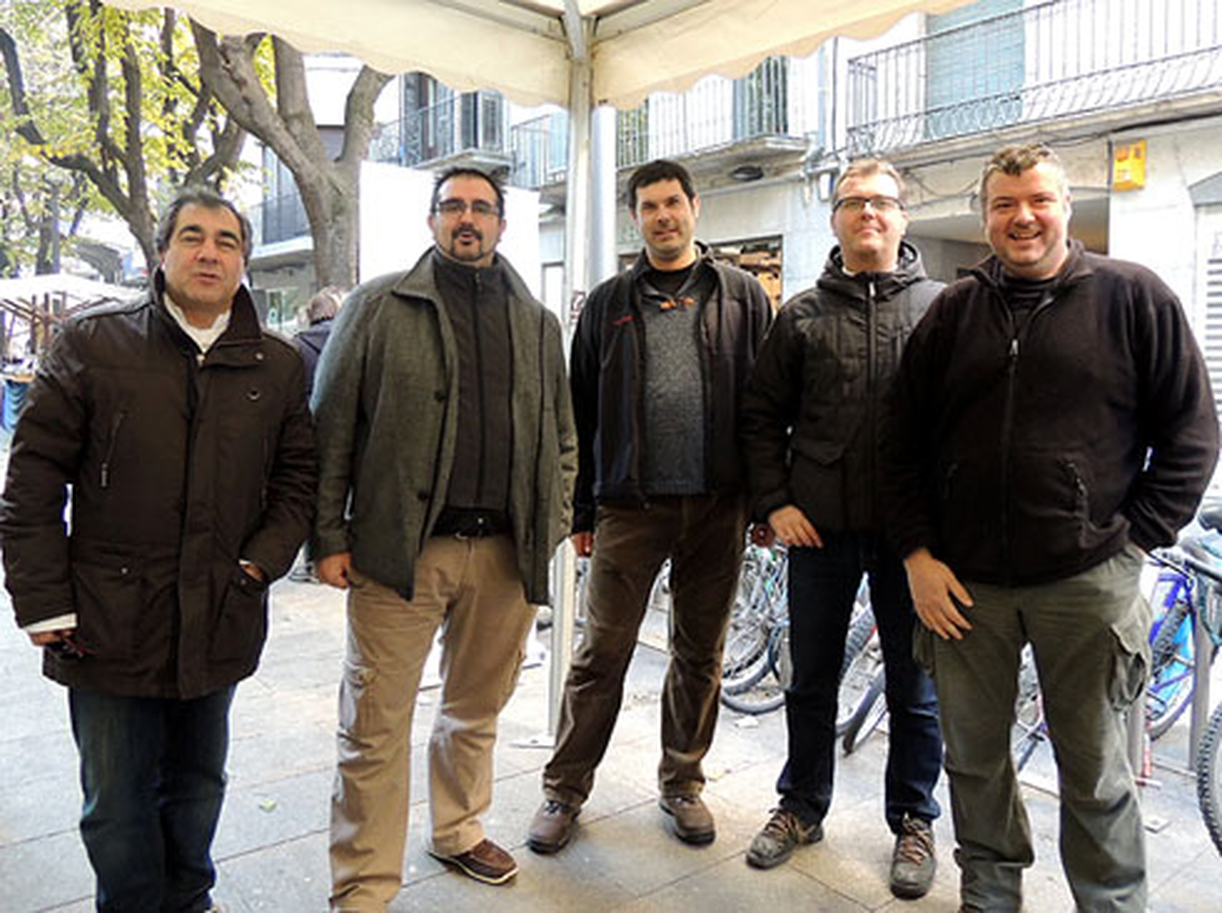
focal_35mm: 24
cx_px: 611
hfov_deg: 71.7
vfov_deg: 56.7
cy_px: 456
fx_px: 846
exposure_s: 1/30
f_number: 3
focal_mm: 4.3
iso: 400
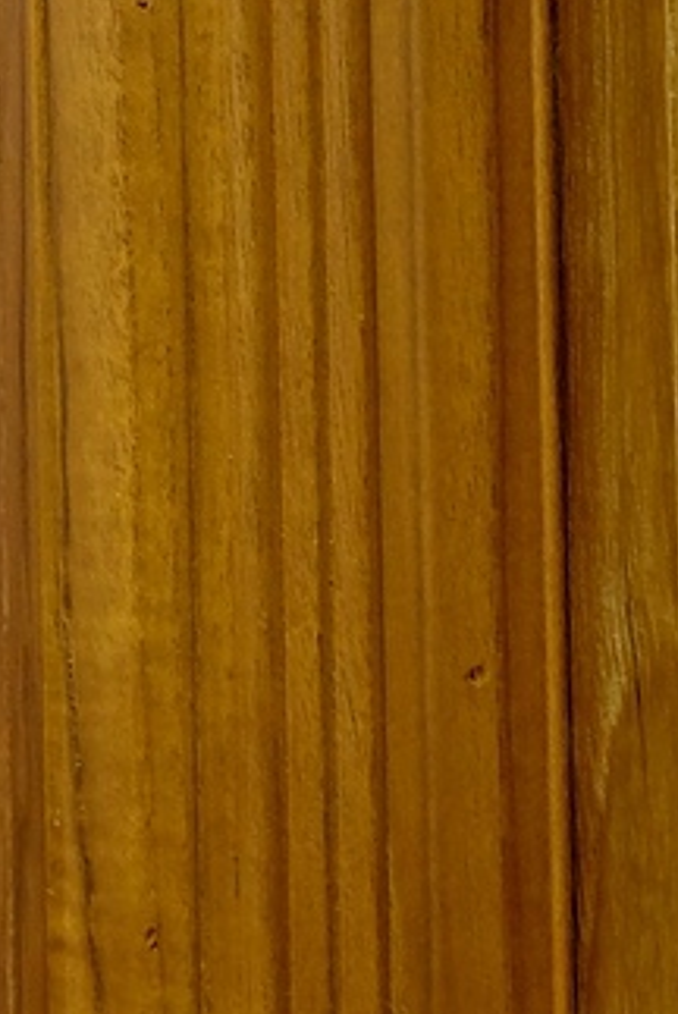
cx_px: -272
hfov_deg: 5.2
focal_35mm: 263
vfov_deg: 7.8
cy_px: 458
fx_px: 7413
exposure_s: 1/60
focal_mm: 55
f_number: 4
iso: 2000
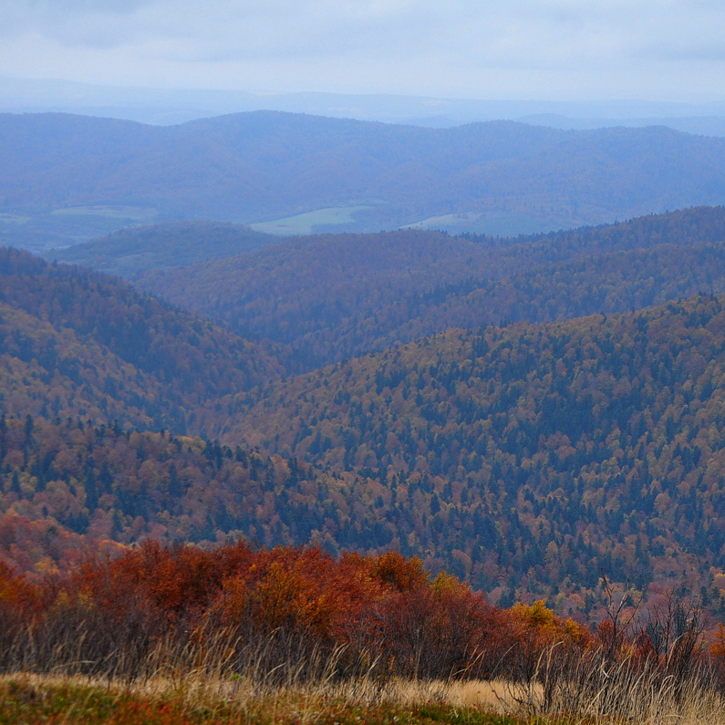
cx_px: 528
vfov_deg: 17.4
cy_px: 362
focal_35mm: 100
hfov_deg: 17.3
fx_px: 2370
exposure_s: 1/250
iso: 400
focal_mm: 52
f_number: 8
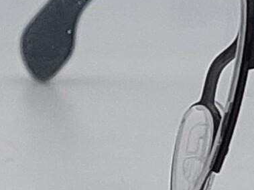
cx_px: 27
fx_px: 1240
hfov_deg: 11.6
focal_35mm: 169
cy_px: 13
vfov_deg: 8.7
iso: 40
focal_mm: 5.23
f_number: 1.8
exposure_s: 1/1624
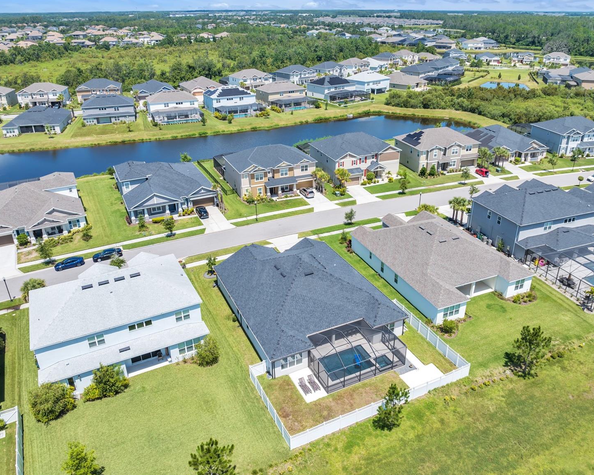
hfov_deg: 66.0
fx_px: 457
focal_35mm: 26
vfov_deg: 54.9
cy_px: 232
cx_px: 309
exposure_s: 1/1600
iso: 110
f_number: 2.8
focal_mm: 12.29
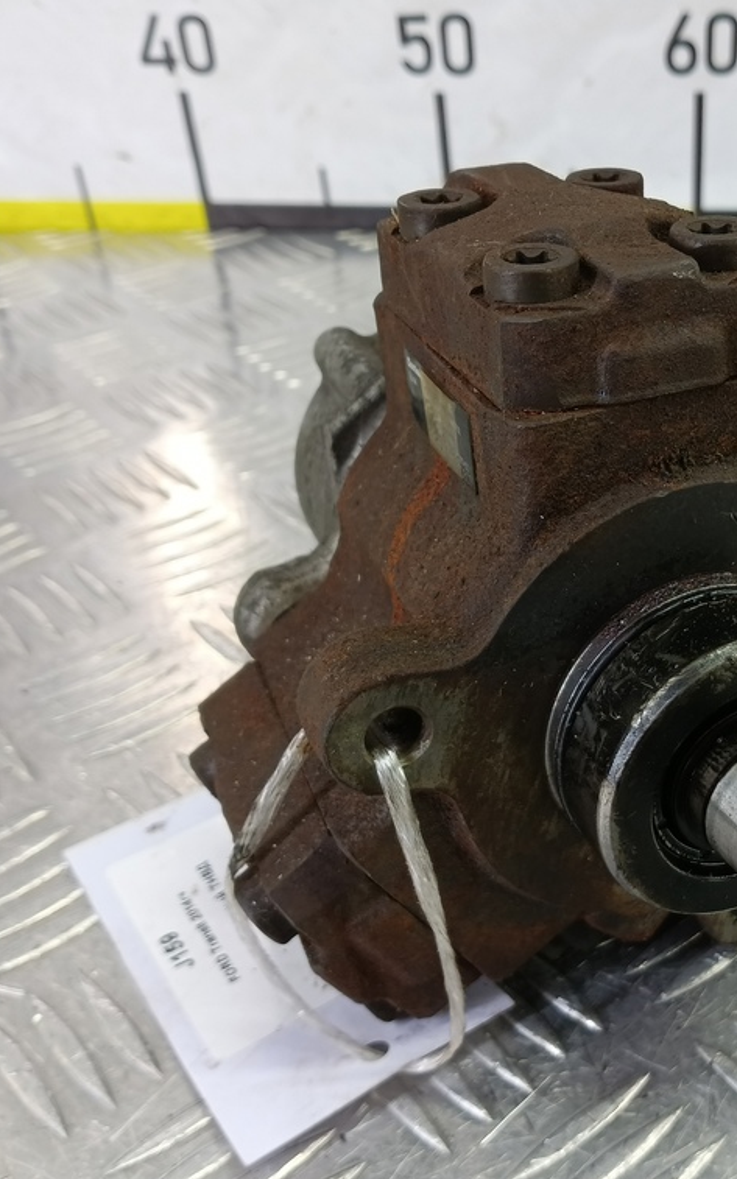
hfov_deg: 36.5
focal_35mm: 33
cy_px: 586
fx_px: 1061
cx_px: 631
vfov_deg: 58.1
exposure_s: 1/50
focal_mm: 4.11
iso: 168
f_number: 1.6
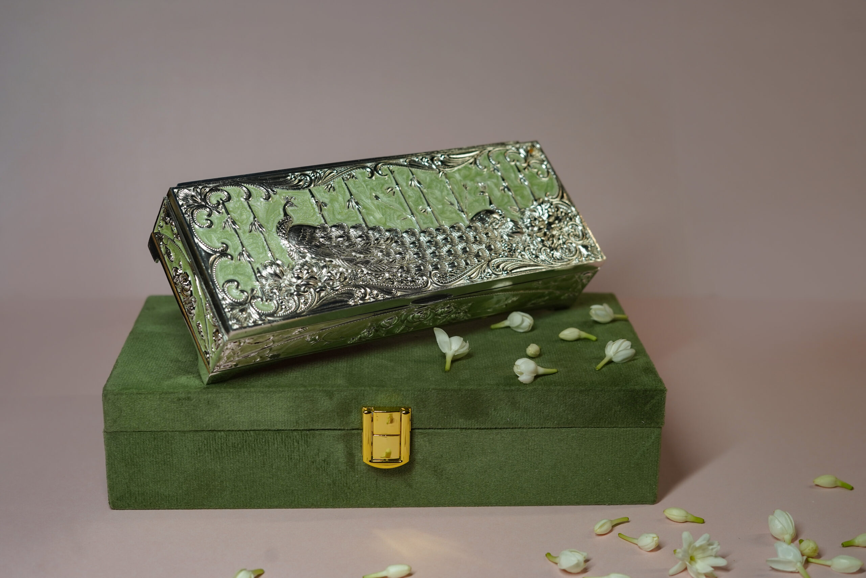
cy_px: 289
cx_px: 433
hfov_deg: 39.6
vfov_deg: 27.0
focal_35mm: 50
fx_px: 1203
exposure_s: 1/125
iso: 400
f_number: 4.5
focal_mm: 50
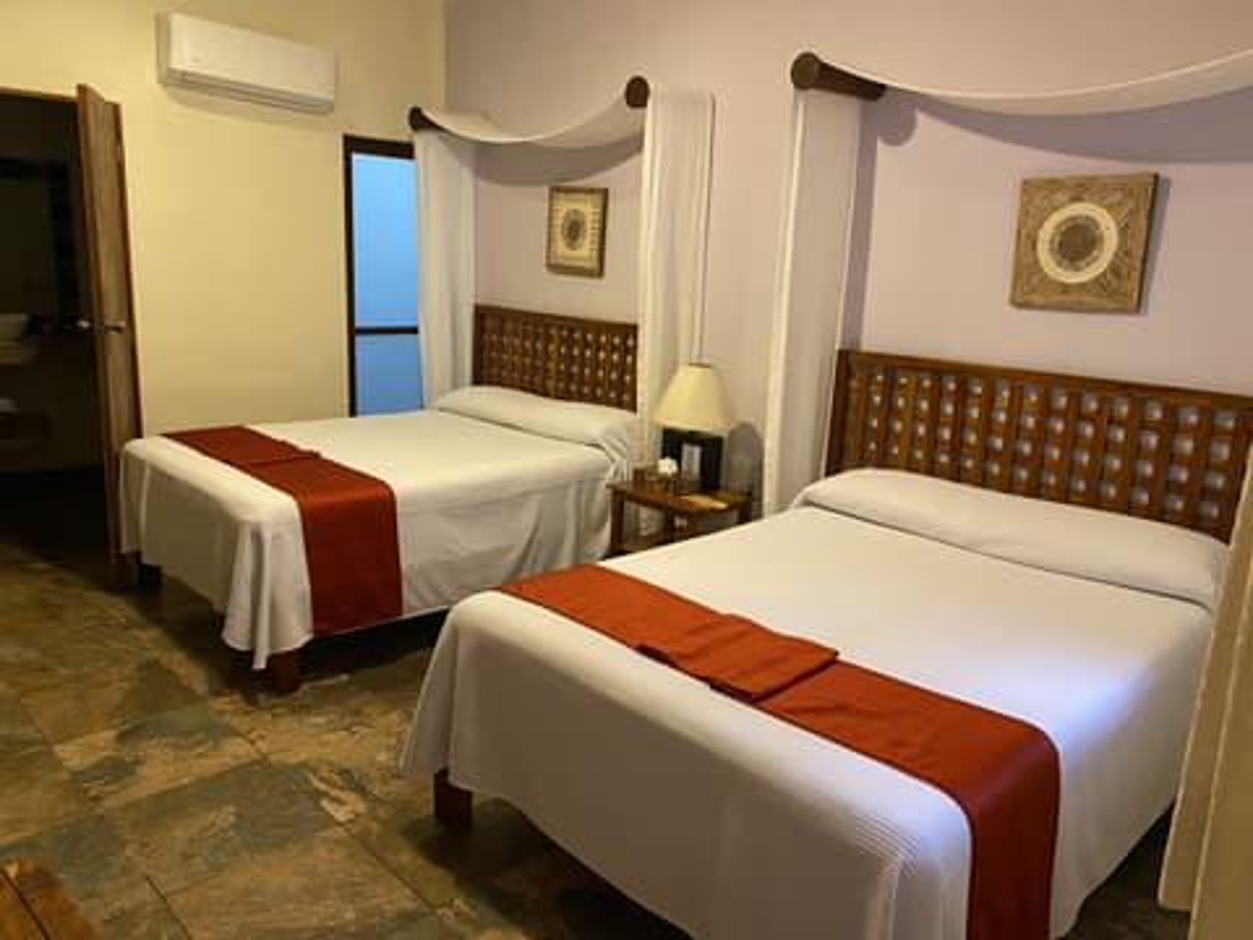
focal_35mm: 26
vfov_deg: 53.1
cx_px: 626
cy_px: 470
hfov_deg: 67.3
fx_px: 941
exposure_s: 1/40
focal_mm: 4.25
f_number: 1.8
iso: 500
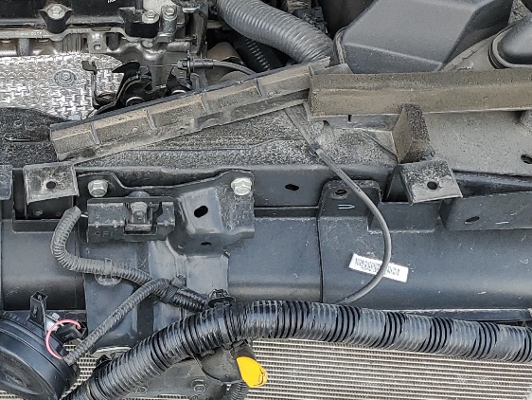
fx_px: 1138
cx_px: 94
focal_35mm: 74
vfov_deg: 19.7
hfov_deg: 25.8
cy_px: 93
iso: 50
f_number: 1.5
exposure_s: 1/500
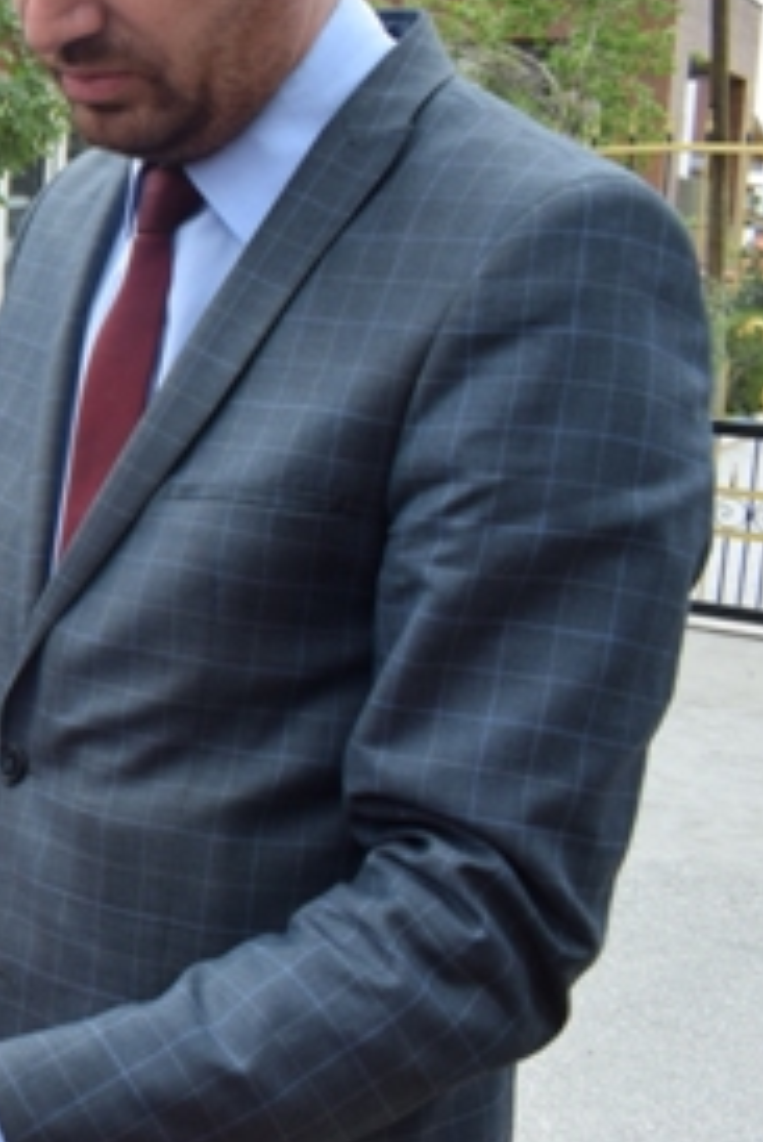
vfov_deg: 31.8
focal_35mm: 63
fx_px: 2000
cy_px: 506
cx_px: -530
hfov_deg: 18.0
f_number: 8
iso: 360
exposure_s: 1/250
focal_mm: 18
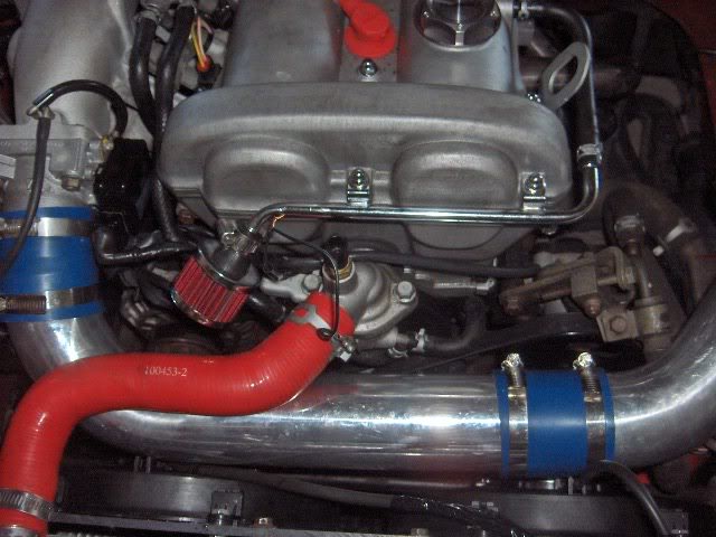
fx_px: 807
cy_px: 268
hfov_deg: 47.9
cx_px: 358
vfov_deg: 36.8
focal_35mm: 39
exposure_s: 1/60
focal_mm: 8
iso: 100
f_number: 2.8
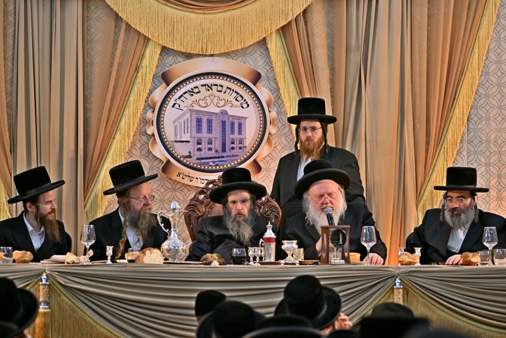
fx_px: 1476
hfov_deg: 19.5
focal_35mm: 105
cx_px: 253
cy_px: 169
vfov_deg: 13.0
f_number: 2.8
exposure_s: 1/250
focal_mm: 105
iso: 320
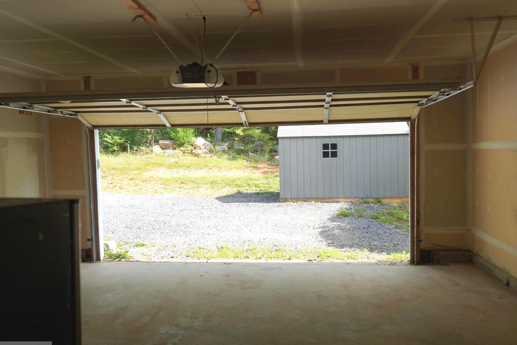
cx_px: 268
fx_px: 445
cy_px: 177
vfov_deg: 42.3
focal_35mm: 31
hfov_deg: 60.3
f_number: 4
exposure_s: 1/250
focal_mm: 29
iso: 100
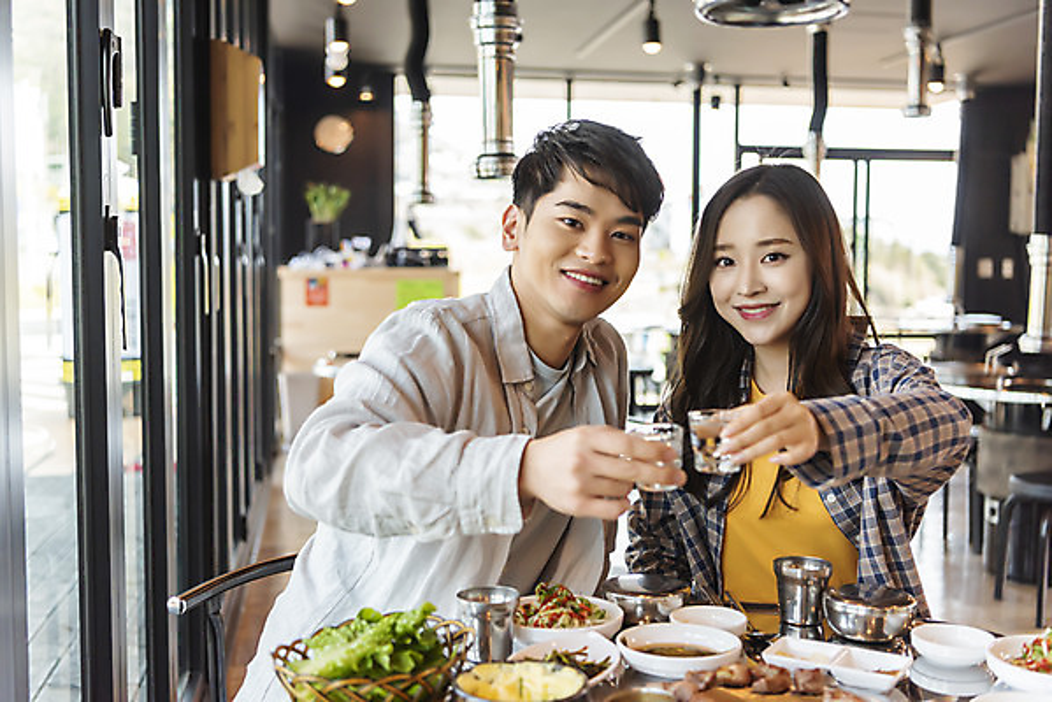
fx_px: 1228
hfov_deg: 46.4
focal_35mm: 42
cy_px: 351
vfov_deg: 31.9
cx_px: 526
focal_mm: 42
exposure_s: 1/640
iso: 800
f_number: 2.8
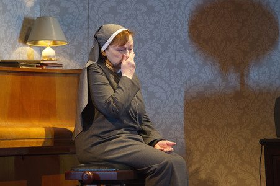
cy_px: 93
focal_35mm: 200
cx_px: 140
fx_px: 1554
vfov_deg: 6.9
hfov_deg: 10.3
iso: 1600
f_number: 5
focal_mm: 200
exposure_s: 1/200
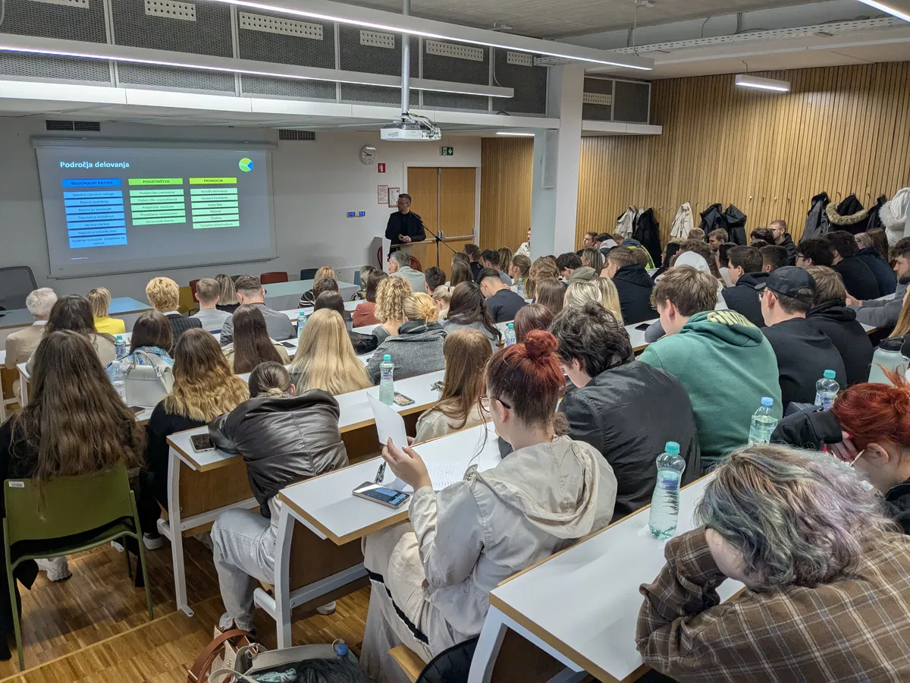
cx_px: 455
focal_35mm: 27
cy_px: 342
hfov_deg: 65.3
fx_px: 710
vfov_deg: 51.4
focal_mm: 4.38
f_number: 1.73
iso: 85
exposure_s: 1/99.9
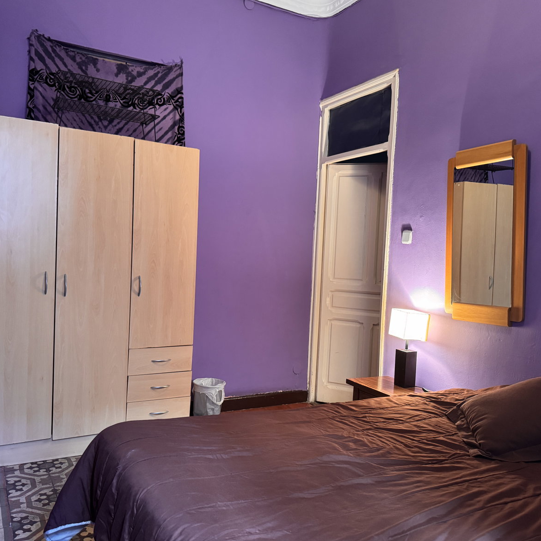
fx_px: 513
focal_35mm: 29
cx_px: 277
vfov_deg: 55.6
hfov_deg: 55.6
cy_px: 264
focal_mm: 6.76
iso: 640
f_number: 1.78
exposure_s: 1/50
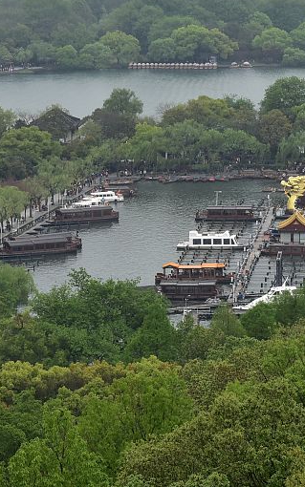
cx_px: 216
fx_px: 2393
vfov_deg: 11.6
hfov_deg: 7.3
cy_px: 130
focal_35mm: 180
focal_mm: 50
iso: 360
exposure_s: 1/250
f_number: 10
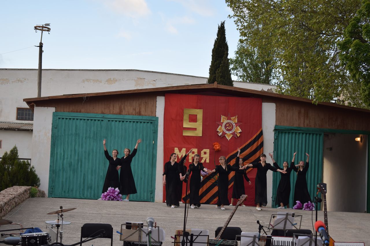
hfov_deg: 24.6
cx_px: 185
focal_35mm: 82
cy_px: 123
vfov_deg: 16.5
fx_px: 848
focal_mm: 55
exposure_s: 1/125
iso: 110
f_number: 5.6
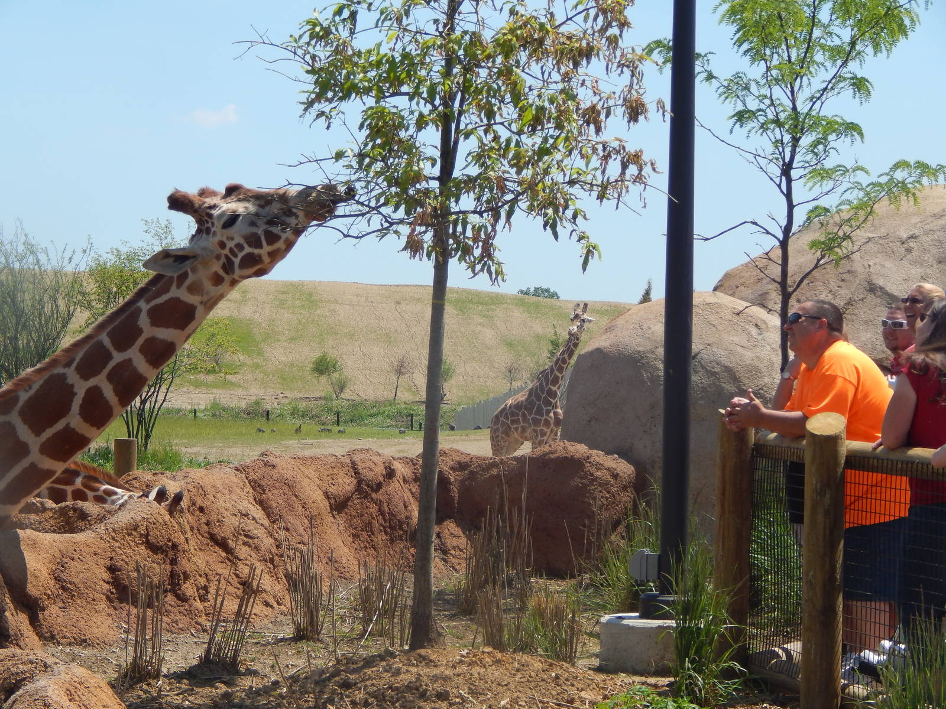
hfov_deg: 14.9
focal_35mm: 132
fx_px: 3607
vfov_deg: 11.2
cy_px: 354
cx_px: 473
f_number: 4.8
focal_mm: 23.4
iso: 125
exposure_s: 1/800
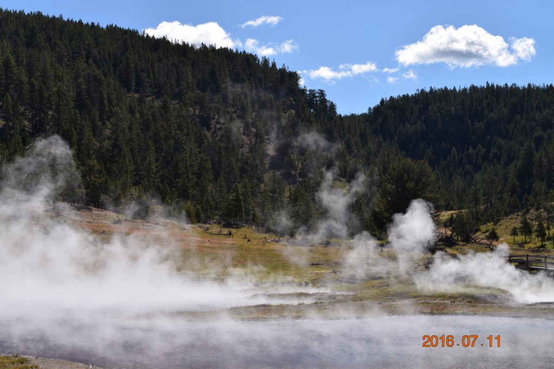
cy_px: 184
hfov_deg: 27.0
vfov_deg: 18.2
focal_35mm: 75
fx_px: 1154
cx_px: 277
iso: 100
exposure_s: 1/200
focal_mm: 50
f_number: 13
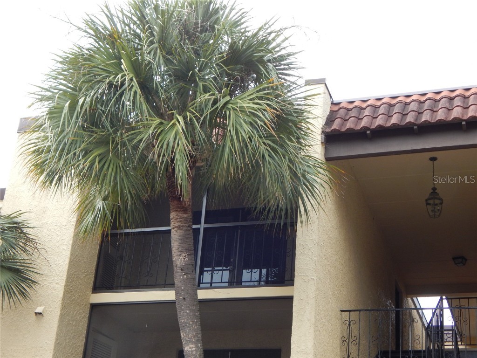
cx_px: 238
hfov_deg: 31.7
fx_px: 841
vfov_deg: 24.0
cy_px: 179
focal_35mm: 61
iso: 180
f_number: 4
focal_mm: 10.9
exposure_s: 1/250
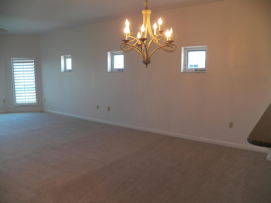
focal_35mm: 28
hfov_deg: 63.4
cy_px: 102
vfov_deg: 49.7
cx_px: 136
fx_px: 219
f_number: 2.8
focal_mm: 4.9
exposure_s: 1/50
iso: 125
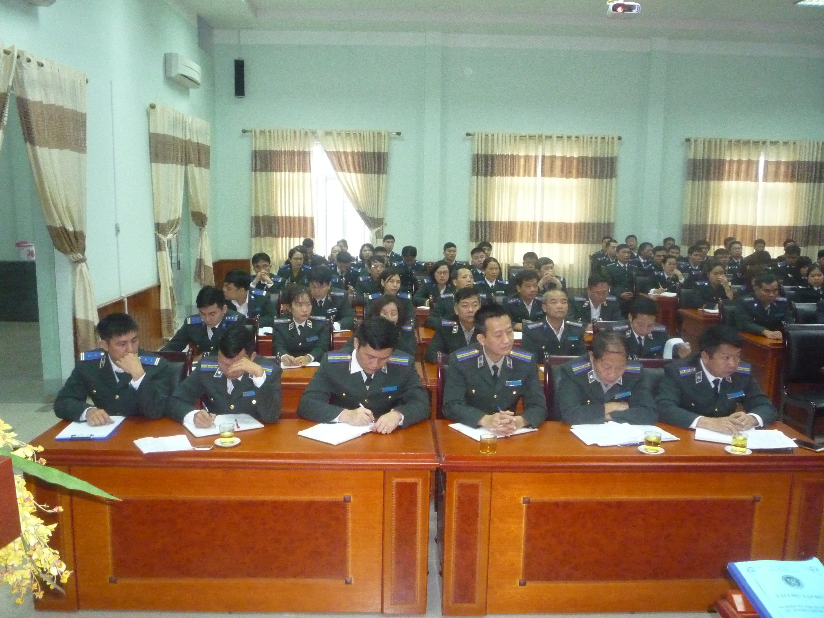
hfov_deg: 60.0
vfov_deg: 46.8
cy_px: 309
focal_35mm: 30
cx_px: 412
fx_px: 714
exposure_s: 1/30
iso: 1000
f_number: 3.3
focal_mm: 5.2
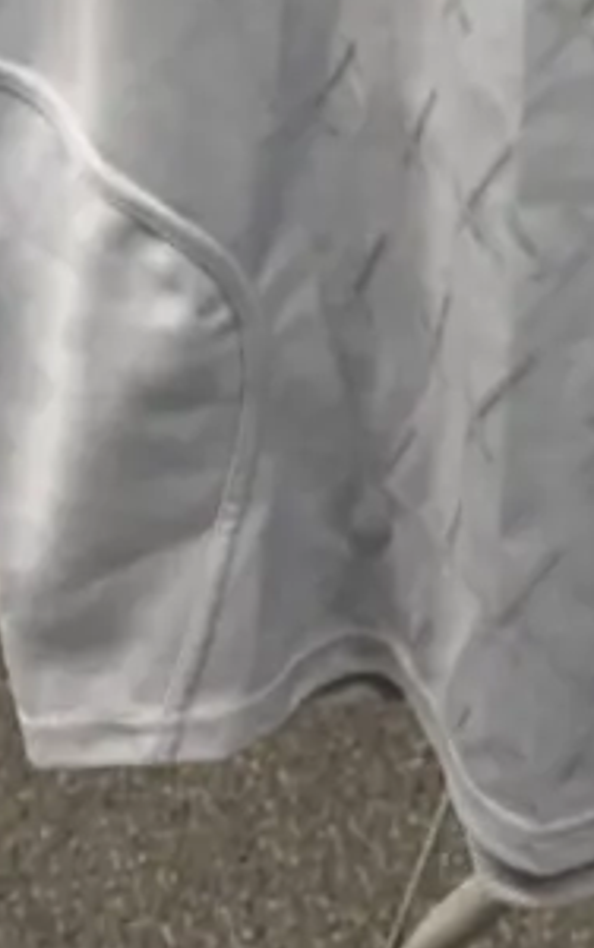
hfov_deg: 13.6
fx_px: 2430
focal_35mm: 94
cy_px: -537
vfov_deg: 19.0
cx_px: 679
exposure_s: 1/50
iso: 64
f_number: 1.8
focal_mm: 4.25
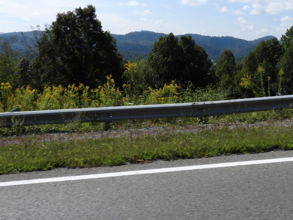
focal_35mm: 44
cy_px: 73
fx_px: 372
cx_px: 192
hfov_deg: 42.4
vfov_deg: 32.6
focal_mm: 5
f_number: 3.5
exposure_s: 1/1600
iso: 100
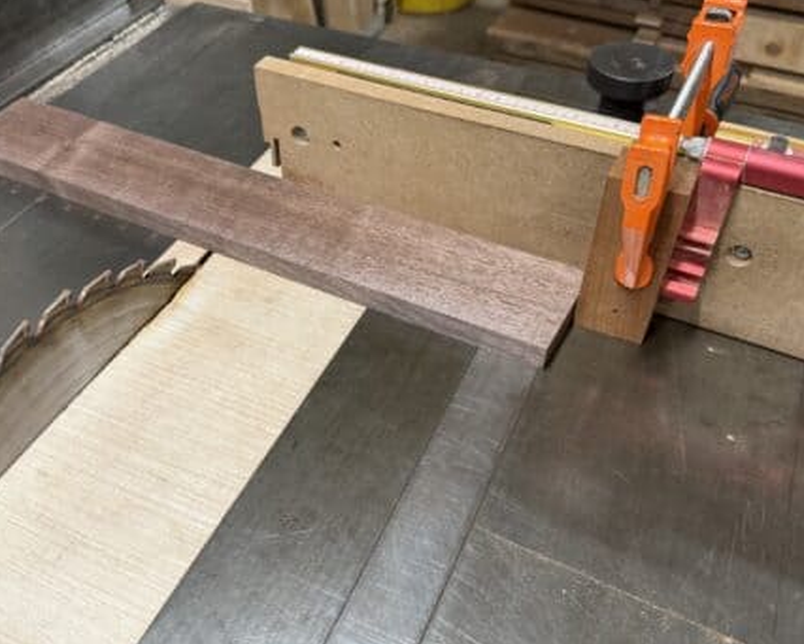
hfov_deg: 54.0
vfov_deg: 44.6
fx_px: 785
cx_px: 347
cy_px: 319
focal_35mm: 33
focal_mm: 6.76
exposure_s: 1/60
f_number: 1.78
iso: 160
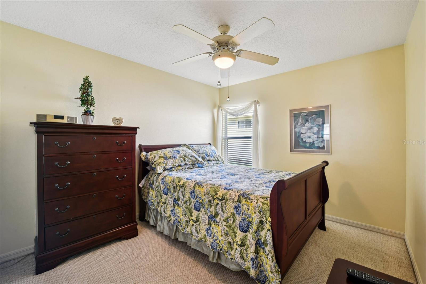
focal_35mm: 15
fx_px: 177
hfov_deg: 100.4
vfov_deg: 77.3
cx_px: 213
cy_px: 142
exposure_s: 1/10
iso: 400
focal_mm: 15
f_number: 8
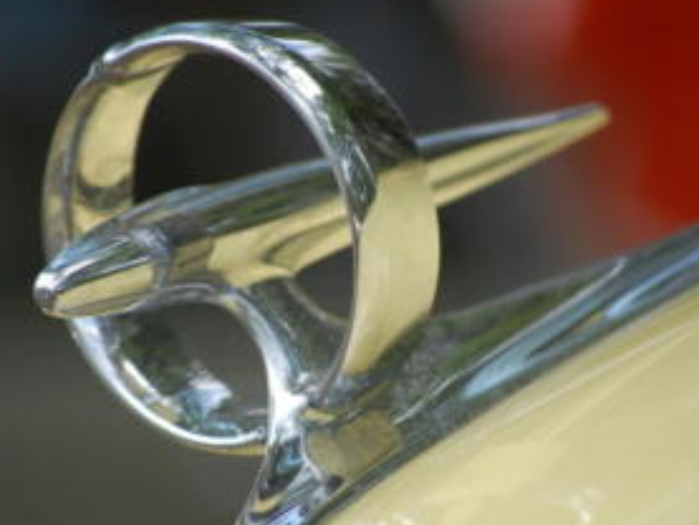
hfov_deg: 5.8
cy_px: 321
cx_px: 308
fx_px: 6943
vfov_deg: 4.3
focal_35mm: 344
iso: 400
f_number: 5.3
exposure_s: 1/640
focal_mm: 165
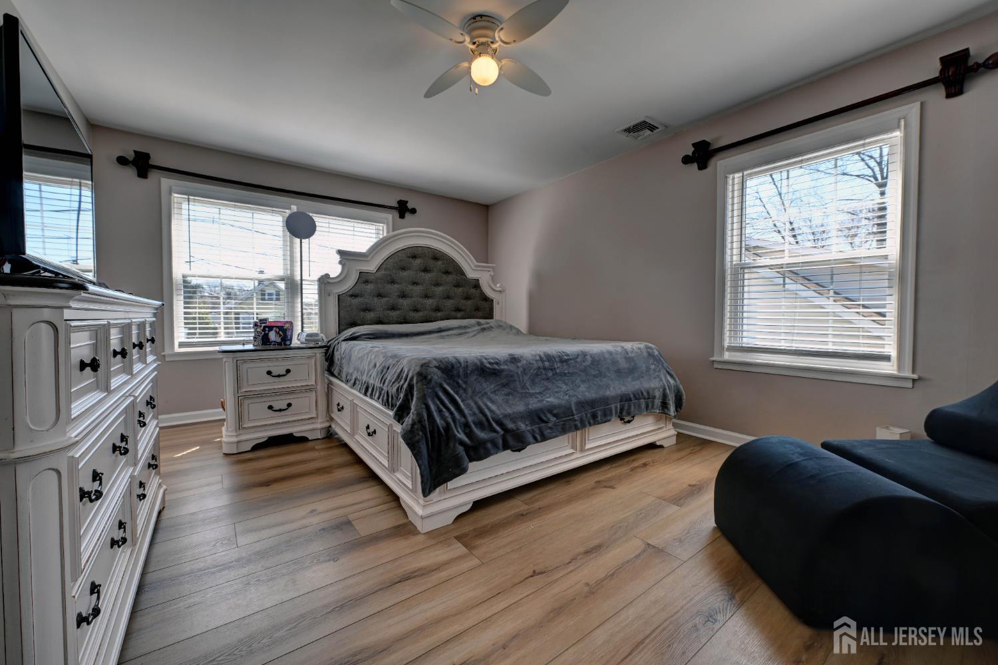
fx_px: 388
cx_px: 499
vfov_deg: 81.2
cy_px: 332
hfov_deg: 104.3
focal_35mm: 14
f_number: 9
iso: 640
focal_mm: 14
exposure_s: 1/60
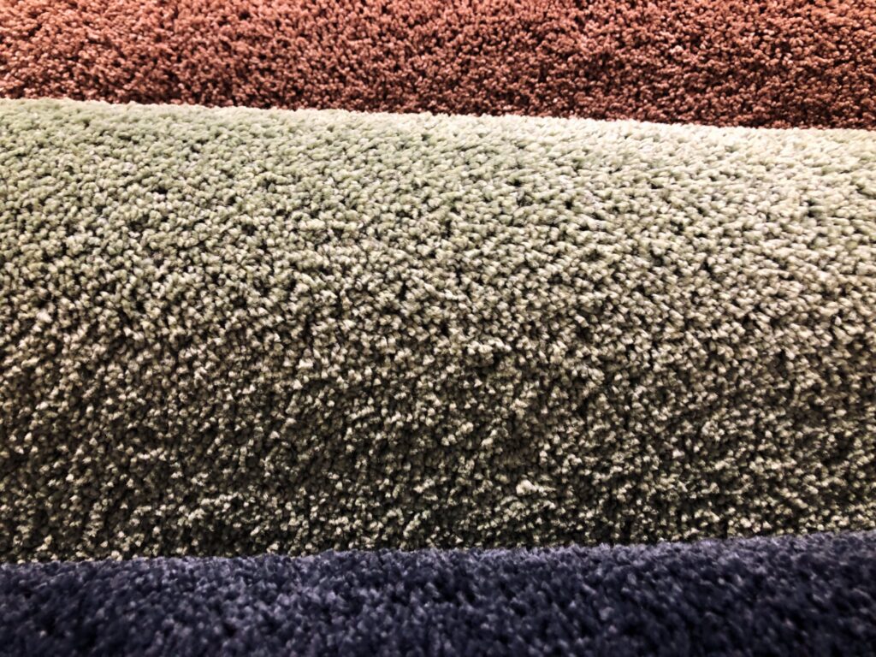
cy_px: 328
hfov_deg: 63.4
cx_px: 438
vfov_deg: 49.7
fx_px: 709
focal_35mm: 28
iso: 64
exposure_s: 1/17
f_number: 1.8
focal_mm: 3.99
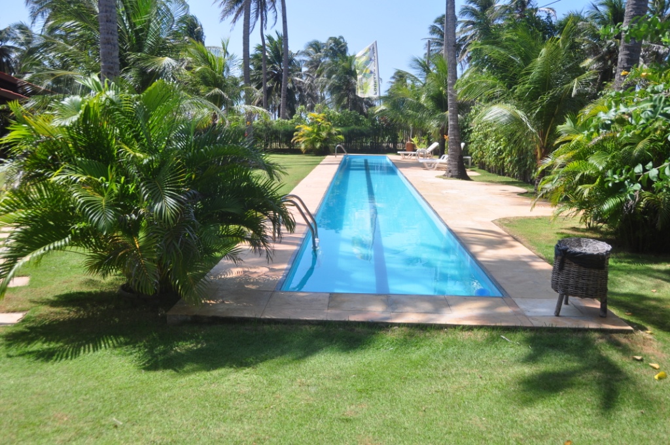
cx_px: 335
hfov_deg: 57.3
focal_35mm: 33
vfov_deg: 39.9
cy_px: 222
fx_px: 613
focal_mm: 22
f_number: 4
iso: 200
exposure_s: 1/1250
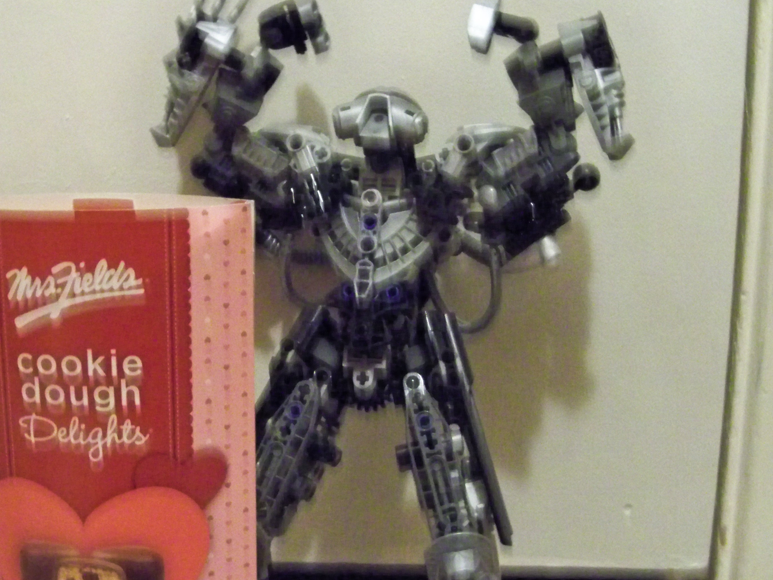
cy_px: 338
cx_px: 252
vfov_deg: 28.5
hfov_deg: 37.1
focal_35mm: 51
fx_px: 1139
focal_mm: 6.2
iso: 1600
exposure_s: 1/8
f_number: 3.5
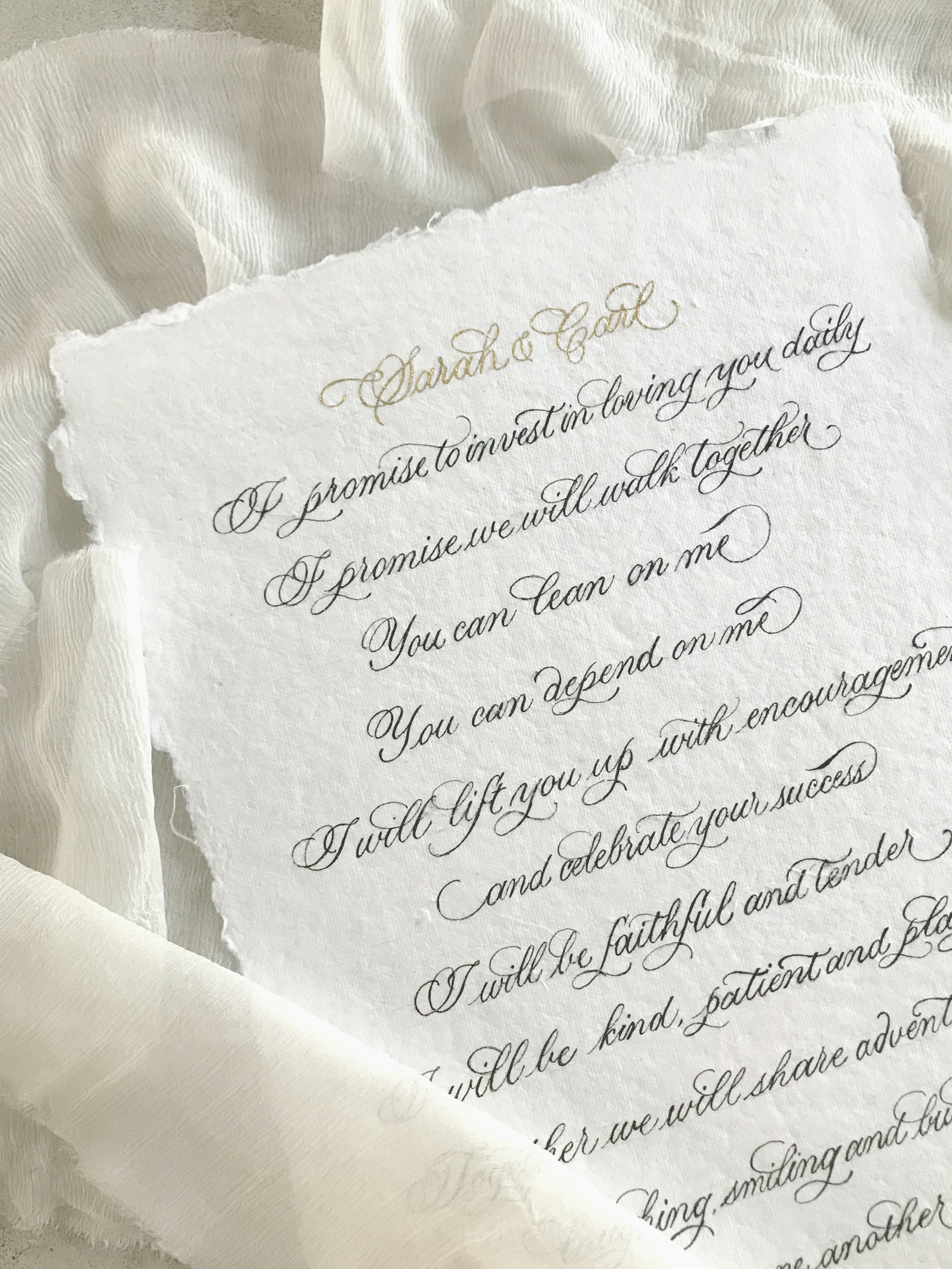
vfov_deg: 63.4
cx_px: 476
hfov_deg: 49.8
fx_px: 1027
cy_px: 634
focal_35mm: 28
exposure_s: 1/33
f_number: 1.8
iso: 25
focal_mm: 3.99
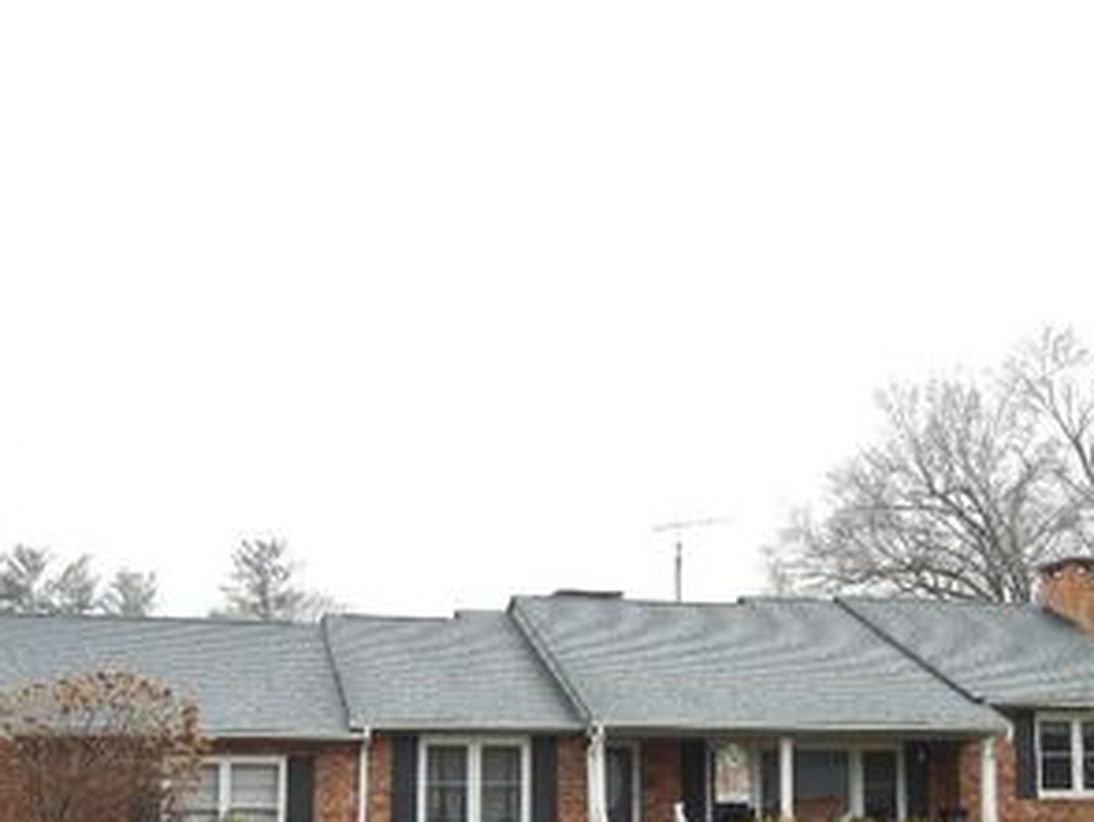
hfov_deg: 37.2
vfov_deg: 28.2
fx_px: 1613
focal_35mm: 51
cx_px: 685
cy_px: 601
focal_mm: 5.4
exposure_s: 1/180
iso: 160
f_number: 3.5
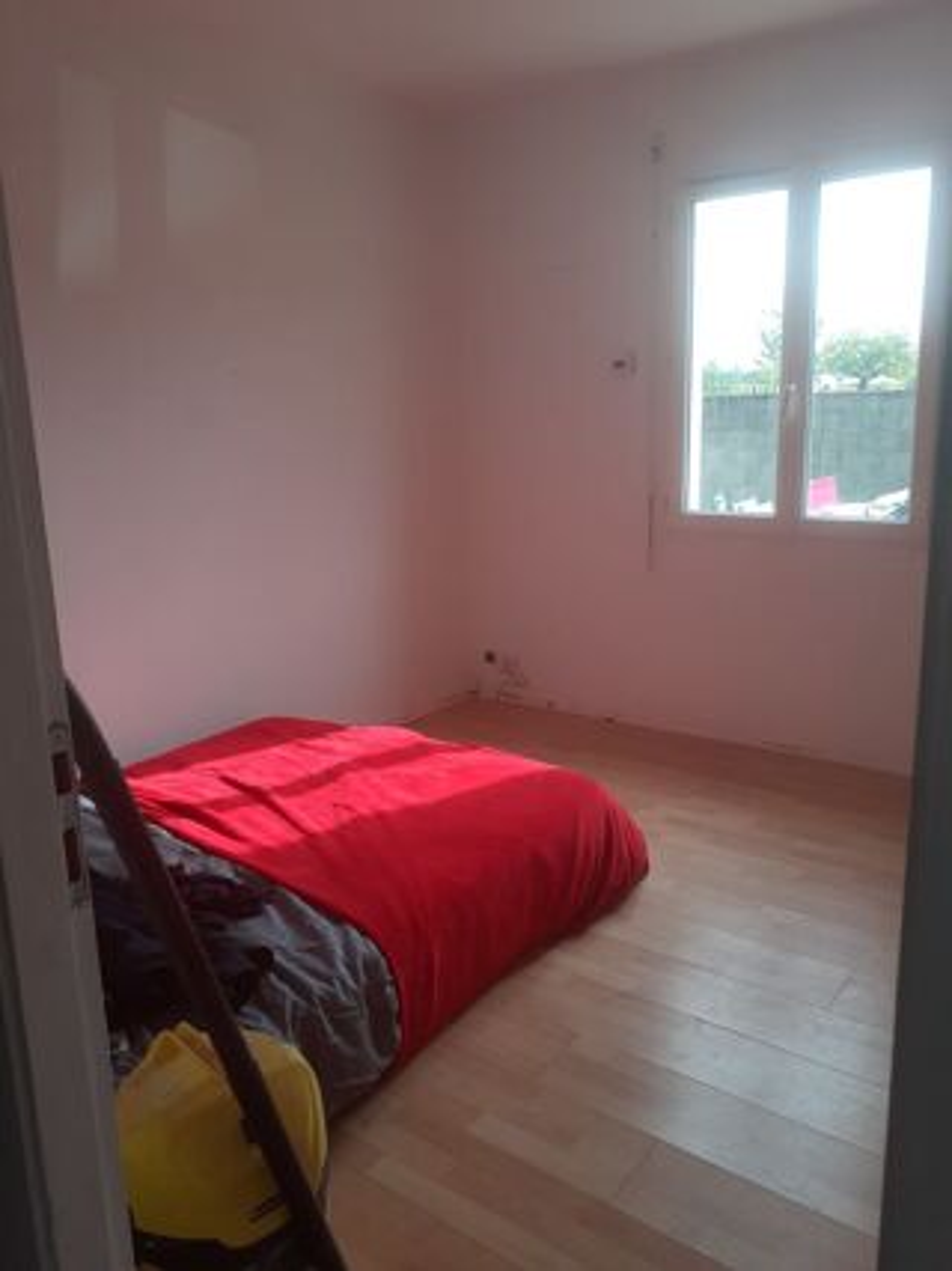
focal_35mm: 27
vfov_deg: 65.3
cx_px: 476
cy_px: 636
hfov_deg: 51.3
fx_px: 991
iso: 40
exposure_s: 1/129
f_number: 1.9
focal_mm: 3.6
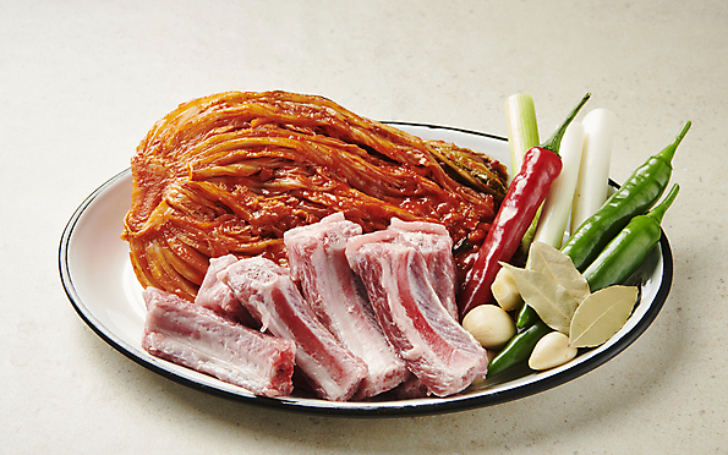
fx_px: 1429
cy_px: 239
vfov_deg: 18.1
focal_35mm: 72
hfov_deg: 28.6
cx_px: 363
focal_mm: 70
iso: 31
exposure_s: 1/125
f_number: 11
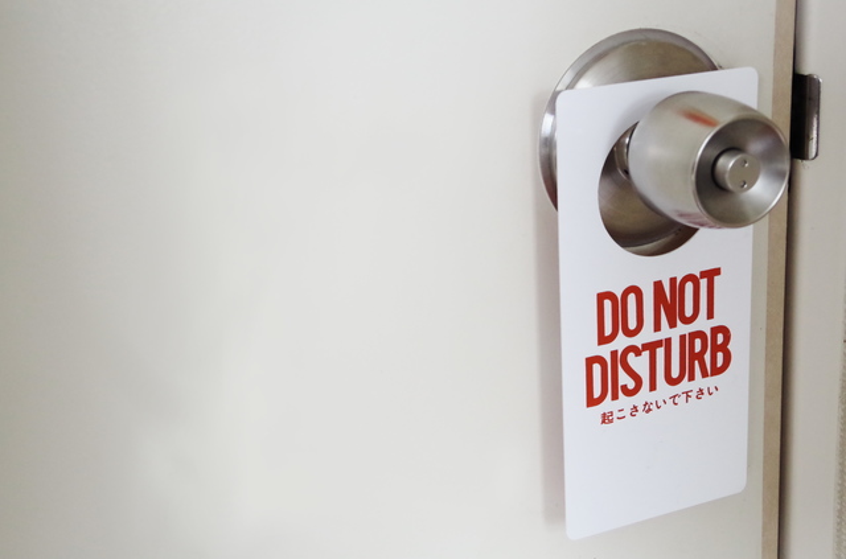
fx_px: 1266
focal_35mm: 54
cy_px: 280
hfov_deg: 37.0
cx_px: 423
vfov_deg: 24.9
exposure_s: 1/25
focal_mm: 36
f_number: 6.3
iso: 3200
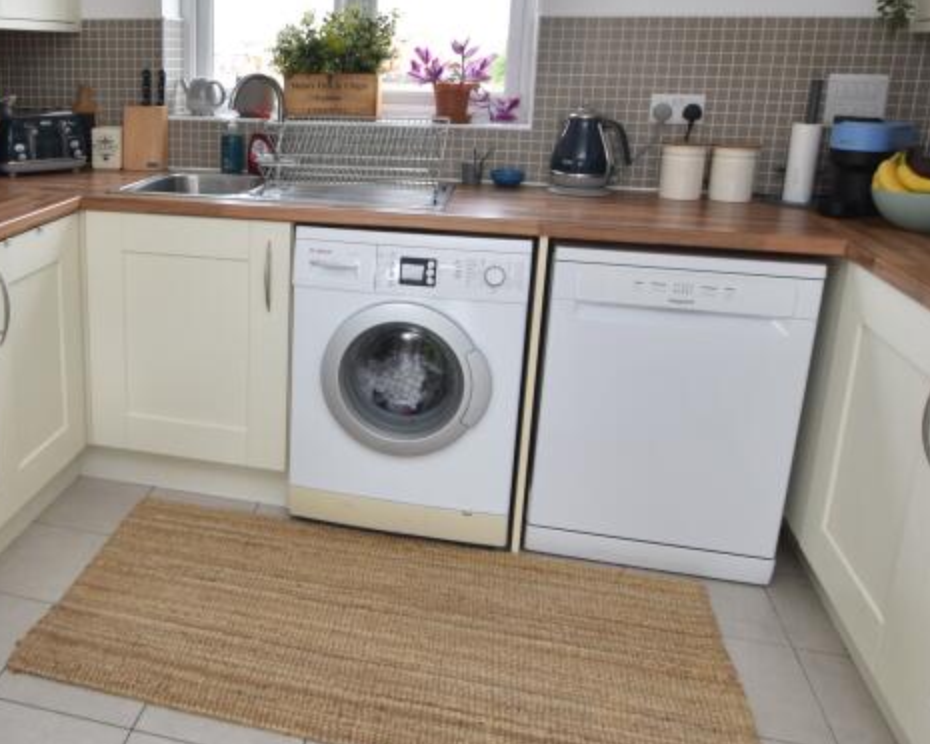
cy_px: 259
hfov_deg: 54.5
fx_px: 853
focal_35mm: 31
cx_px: 232
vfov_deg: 46.5
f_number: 4
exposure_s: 1/60
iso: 100
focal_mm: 10
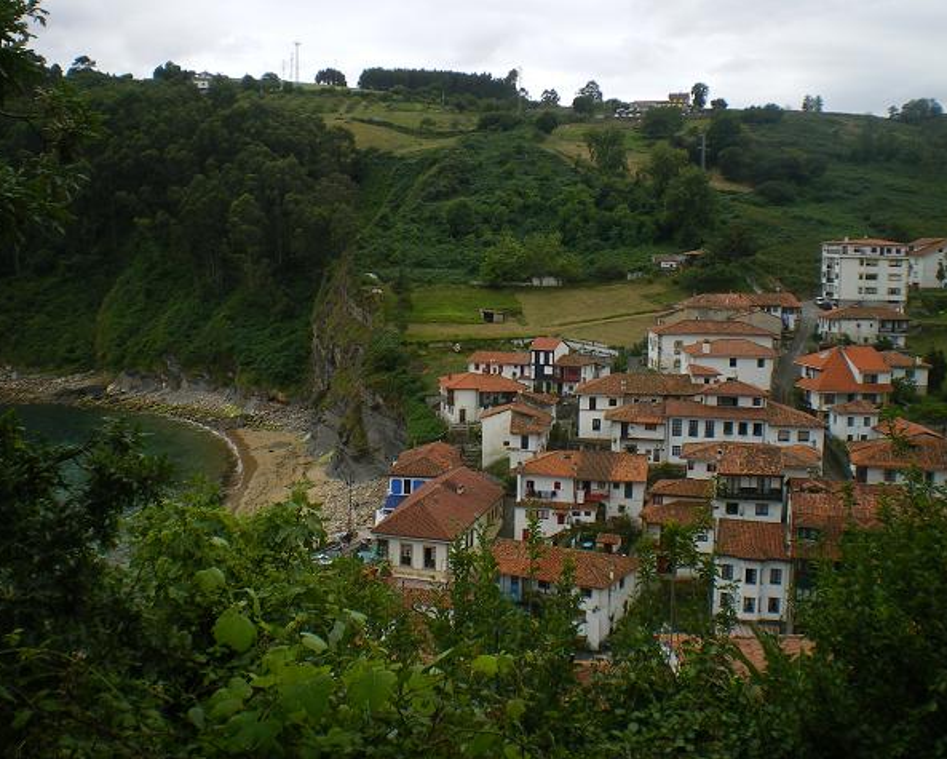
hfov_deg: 45.8
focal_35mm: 40
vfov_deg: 37.4
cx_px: 449
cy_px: 379
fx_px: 1122
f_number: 4.6
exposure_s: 1/320
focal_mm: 6.3
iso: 64
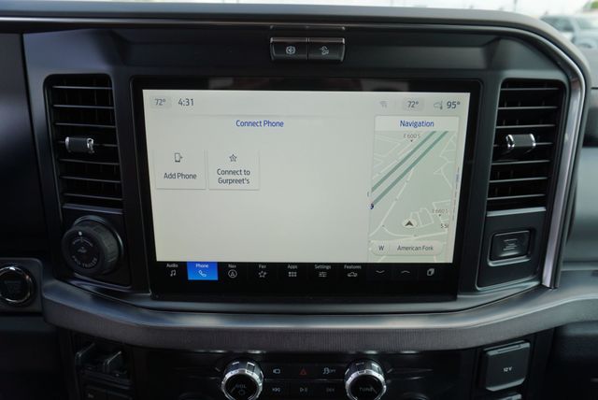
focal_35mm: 24
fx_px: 399
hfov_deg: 73.7
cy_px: 200
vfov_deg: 53.2
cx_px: 299
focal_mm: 16
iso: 100
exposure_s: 1/100
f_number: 5
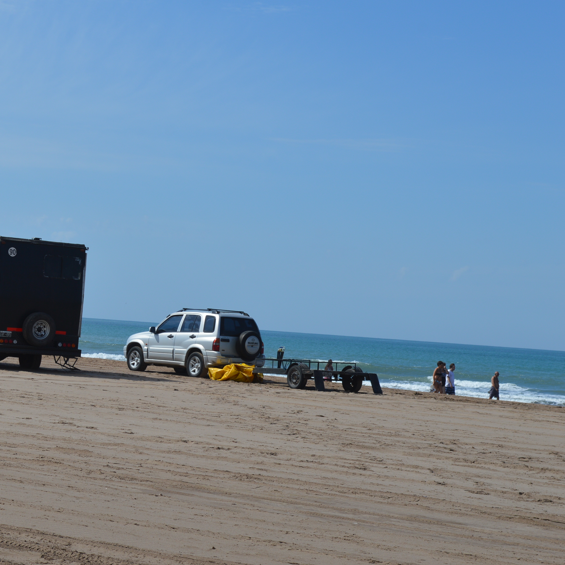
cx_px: 144
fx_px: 1951
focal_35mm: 106
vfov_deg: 16.5
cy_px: 282
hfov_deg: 16.4
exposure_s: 1/320
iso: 100
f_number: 9
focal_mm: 55
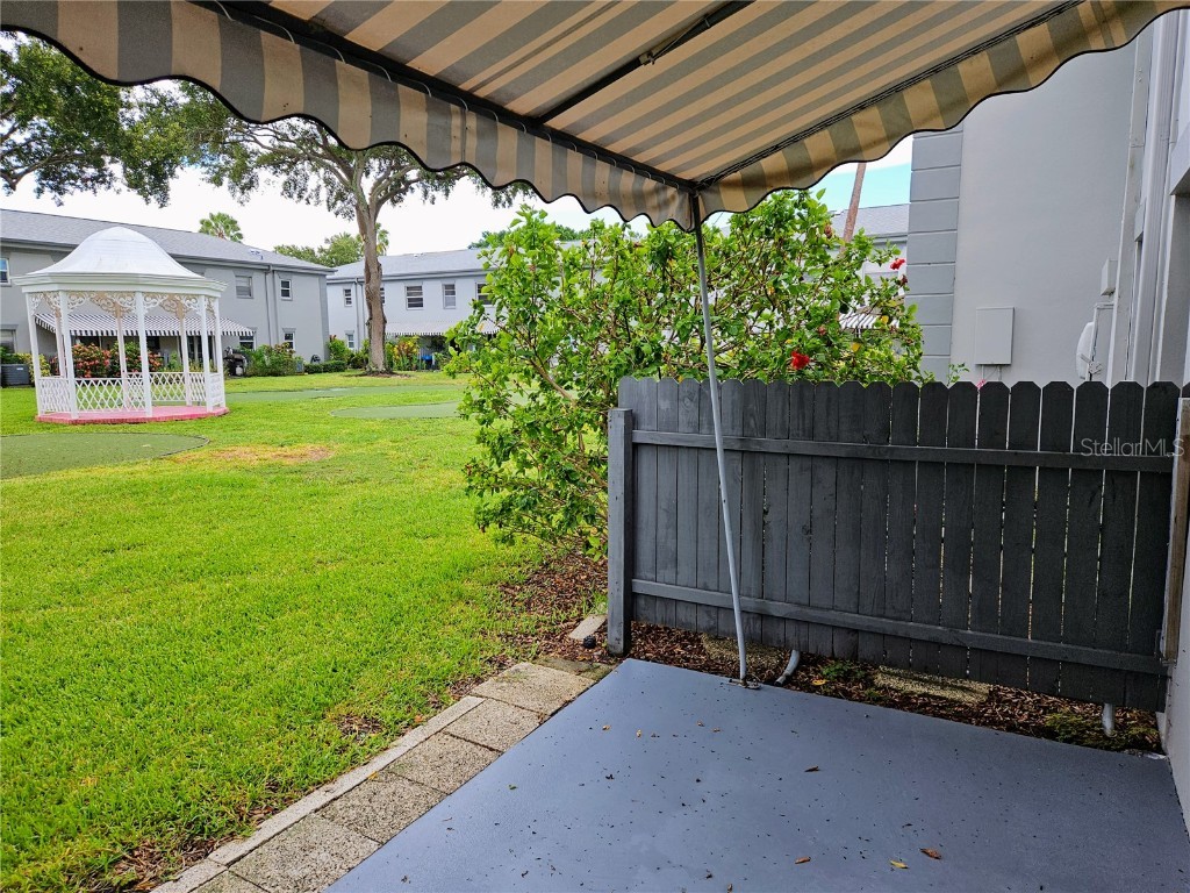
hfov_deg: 73.9
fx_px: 791
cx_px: 595
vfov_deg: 58.9
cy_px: 446
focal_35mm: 23
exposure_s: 1/435
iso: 25
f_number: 1.8
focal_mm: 5.4
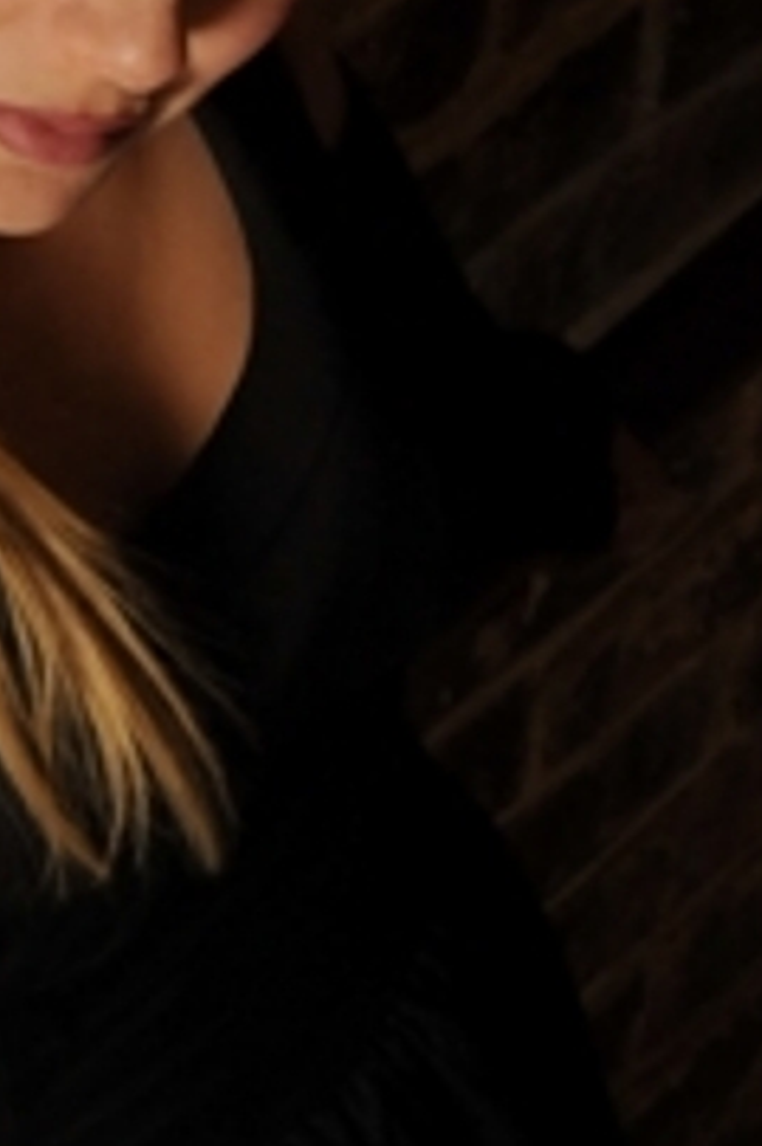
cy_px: 438
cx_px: -159
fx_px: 8173
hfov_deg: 5.3
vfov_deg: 8.0
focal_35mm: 257
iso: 800
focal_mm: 68
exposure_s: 1/125
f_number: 16
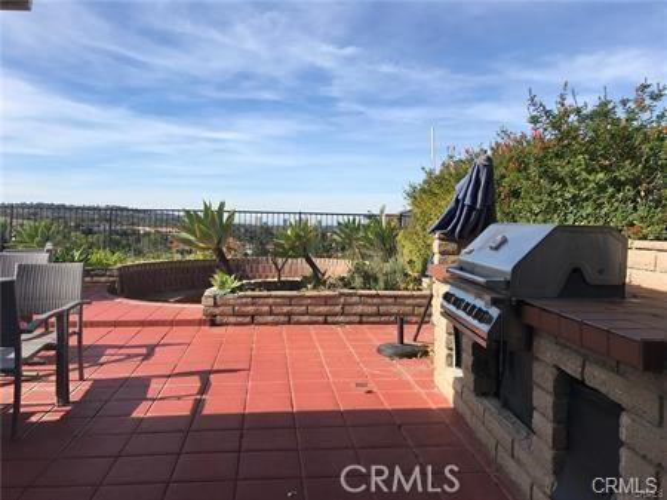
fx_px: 539
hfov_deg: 63.5
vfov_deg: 49.7
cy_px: 250
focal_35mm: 28
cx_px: 334
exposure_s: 1/2398
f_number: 1.8
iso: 20
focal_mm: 3.99
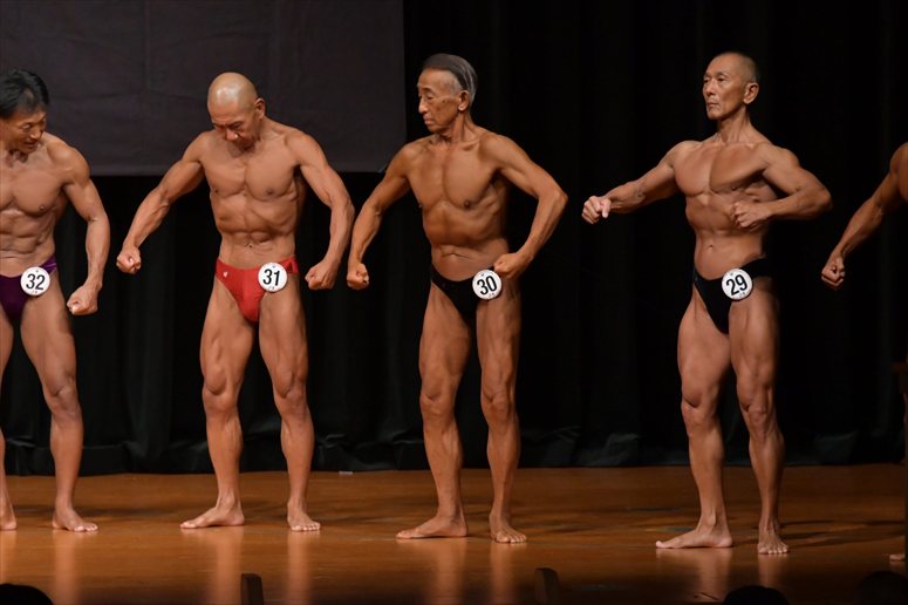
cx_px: 454
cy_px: 302
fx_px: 7185
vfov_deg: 4.8
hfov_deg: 7.2
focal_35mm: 285
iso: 5000
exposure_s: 1/400
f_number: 5.6
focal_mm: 190
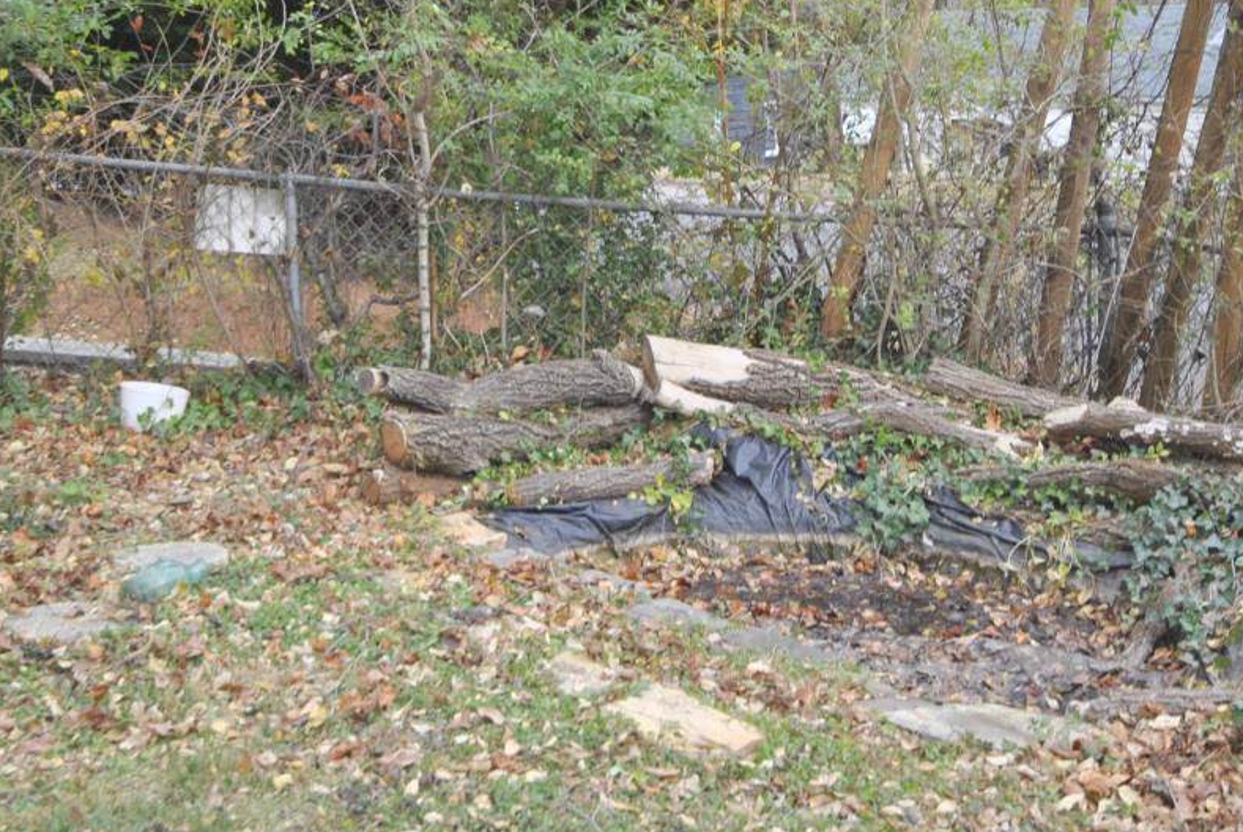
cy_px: 276
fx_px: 1970
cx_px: 523
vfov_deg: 23.7
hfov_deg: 34.9
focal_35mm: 57
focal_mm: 20
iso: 200
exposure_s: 1/40
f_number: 5.6
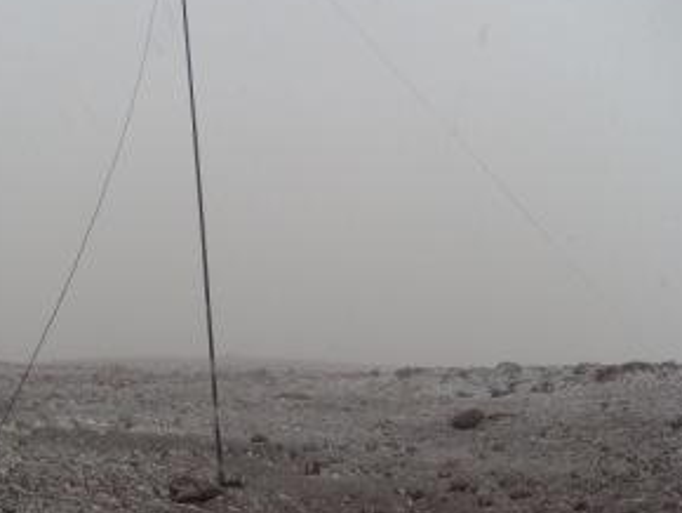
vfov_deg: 27.0
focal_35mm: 54
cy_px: 325
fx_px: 1065
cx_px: 209
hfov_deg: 35.1
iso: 80
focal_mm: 5.8
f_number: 2.8
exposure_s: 1/90
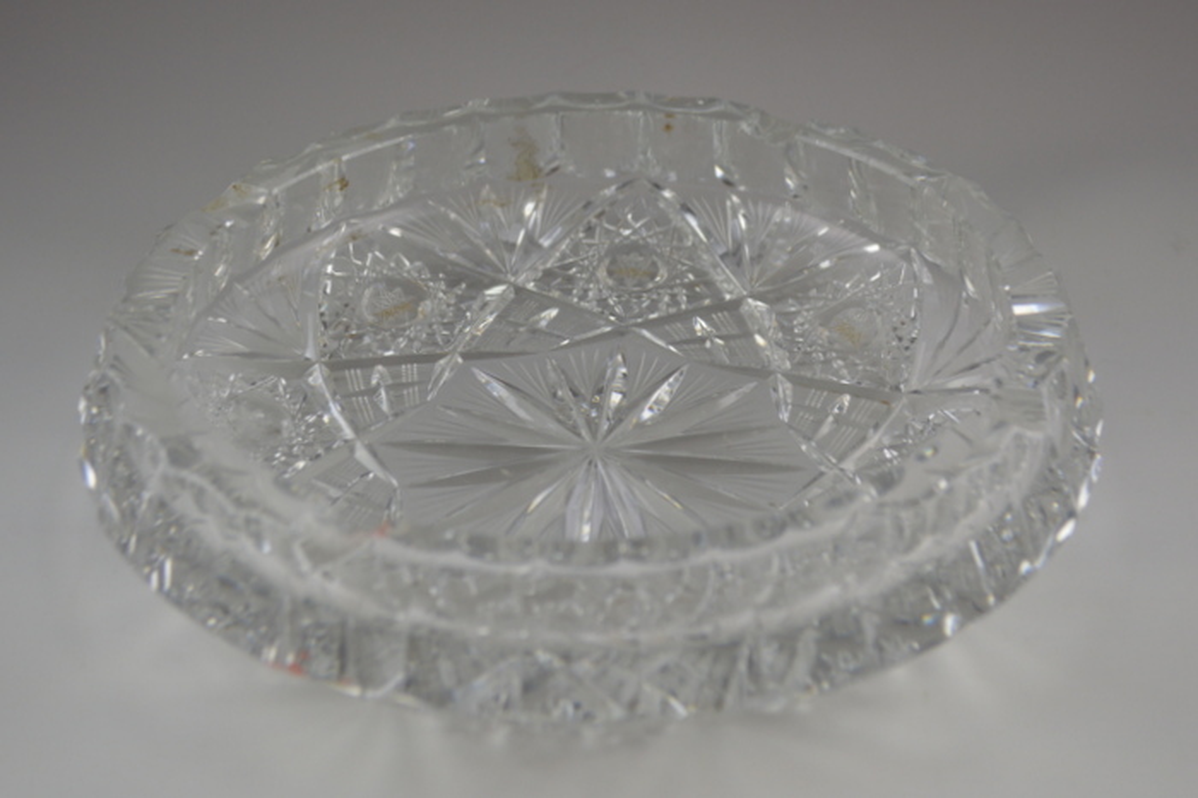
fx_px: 1996
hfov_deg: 33.4
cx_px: 599
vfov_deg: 22.6
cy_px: 399
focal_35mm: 60
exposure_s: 1/125
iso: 400
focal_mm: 40
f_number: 5.6
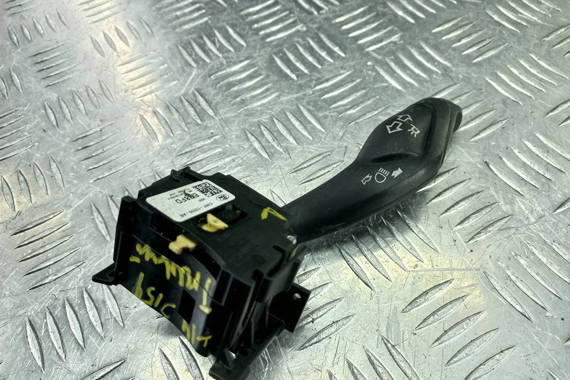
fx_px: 427
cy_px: 216
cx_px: 295
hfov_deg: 67.4
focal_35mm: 27
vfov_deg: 47.8
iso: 64
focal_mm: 4.6
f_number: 1.8
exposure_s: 1/50
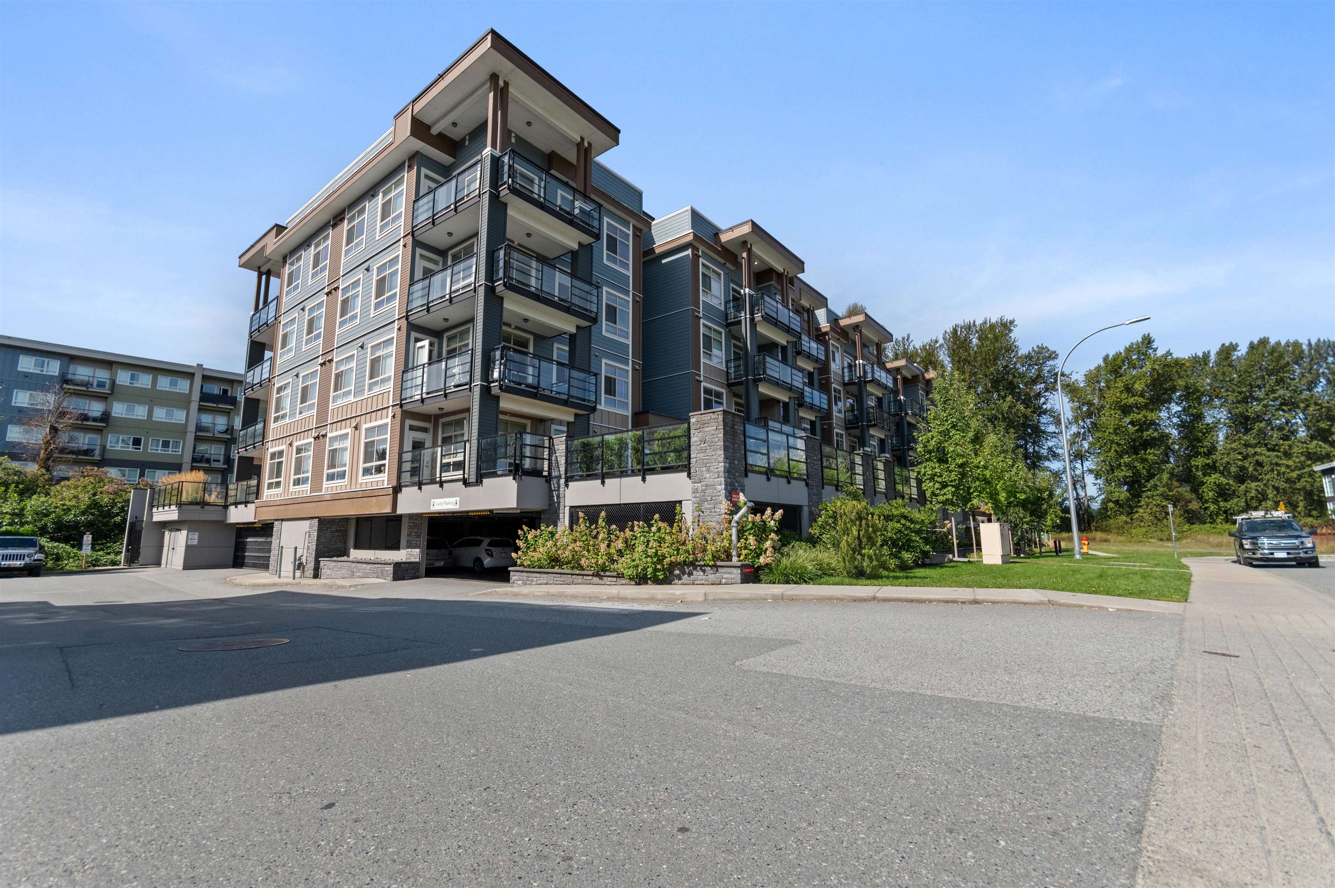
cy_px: 444
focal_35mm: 15
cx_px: 668
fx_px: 556
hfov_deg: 100.4
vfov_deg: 77.2
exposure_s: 1/1000
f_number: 7.1
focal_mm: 10
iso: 250
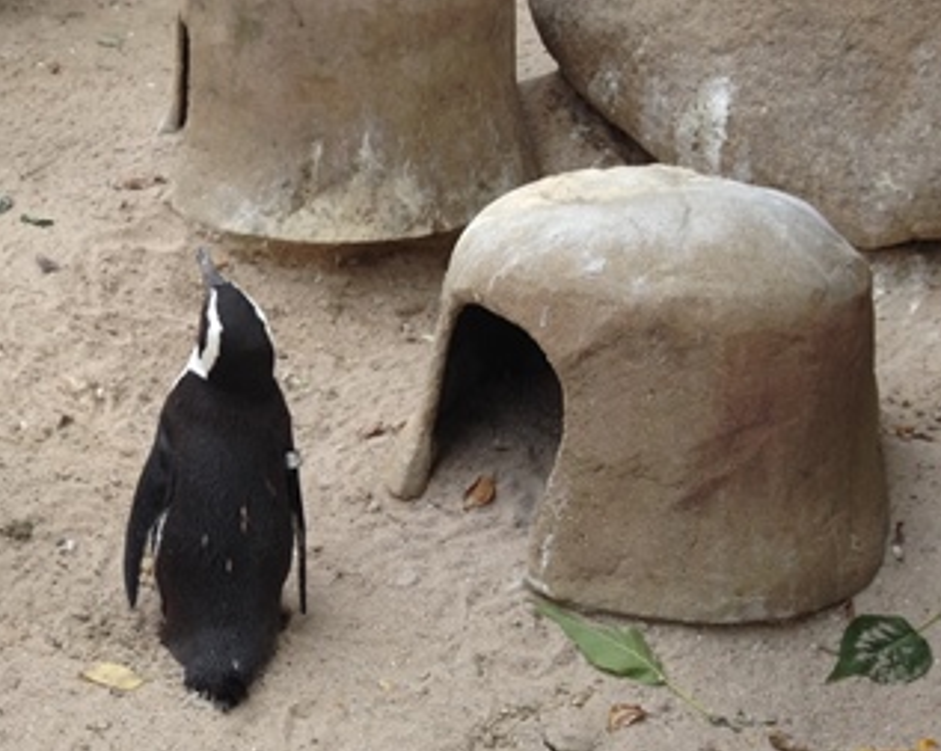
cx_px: 39
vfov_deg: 22.0
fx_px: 1920
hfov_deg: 26.3
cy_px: 235
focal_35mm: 69
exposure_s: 1/435
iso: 50
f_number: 2.4
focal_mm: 4.28
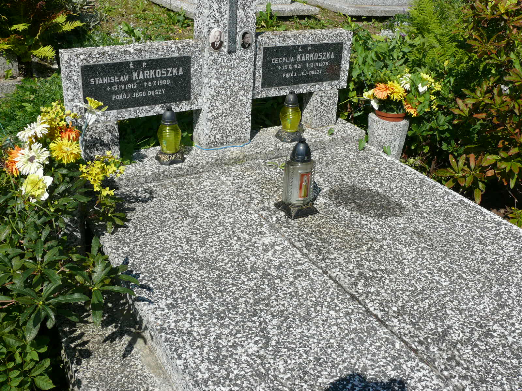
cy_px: 196
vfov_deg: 40.7
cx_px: 261
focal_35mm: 35
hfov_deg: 52.6
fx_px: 528
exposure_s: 1/400
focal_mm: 7.4
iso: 100
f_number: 7.1
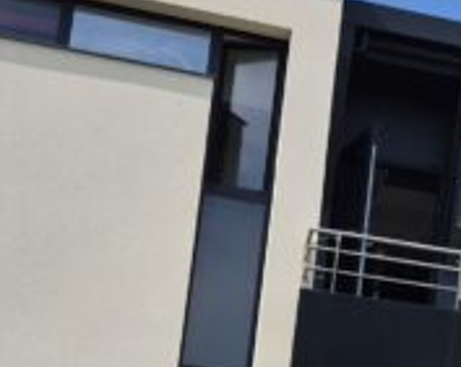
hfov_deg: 12.9
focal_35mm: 130
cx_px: 932
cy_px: 440
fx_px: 1771
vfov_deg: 11.6
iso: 25
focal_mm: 5.4
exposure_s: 1/2200
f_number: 1.8
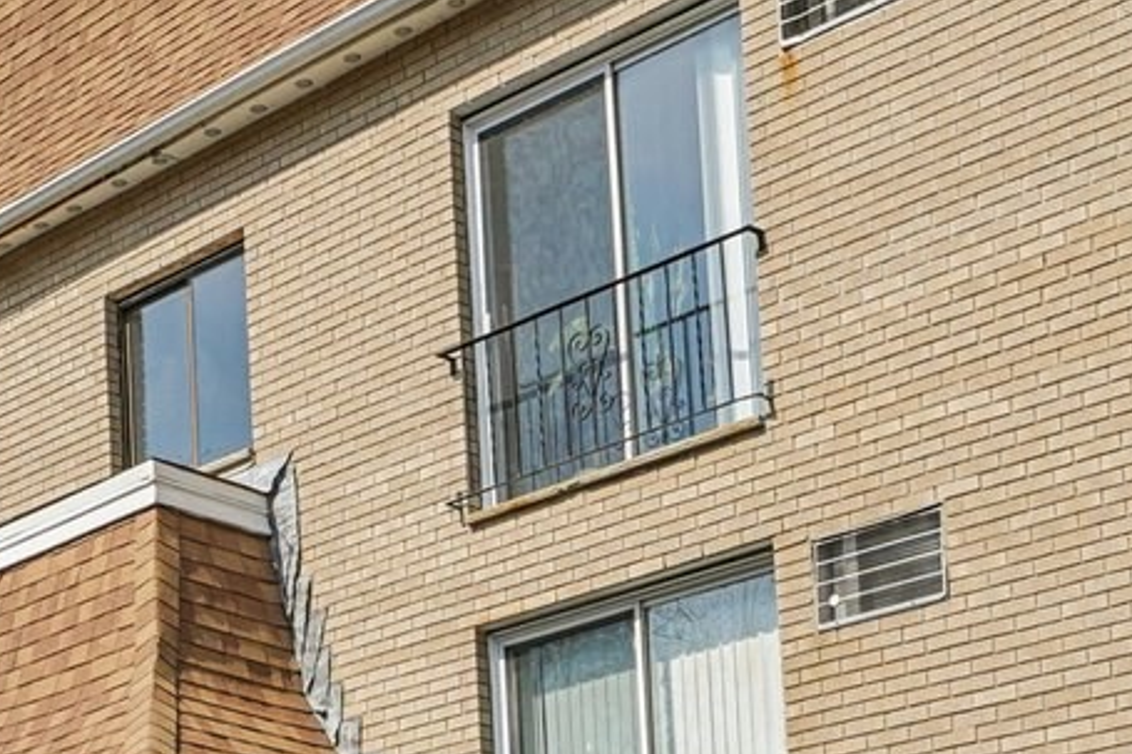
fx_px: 2263
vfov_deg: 18.7
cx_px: 241
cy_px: 648
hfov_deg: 27.6
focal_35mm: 72
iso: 100
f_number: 8
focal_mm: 16
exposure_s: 1/250
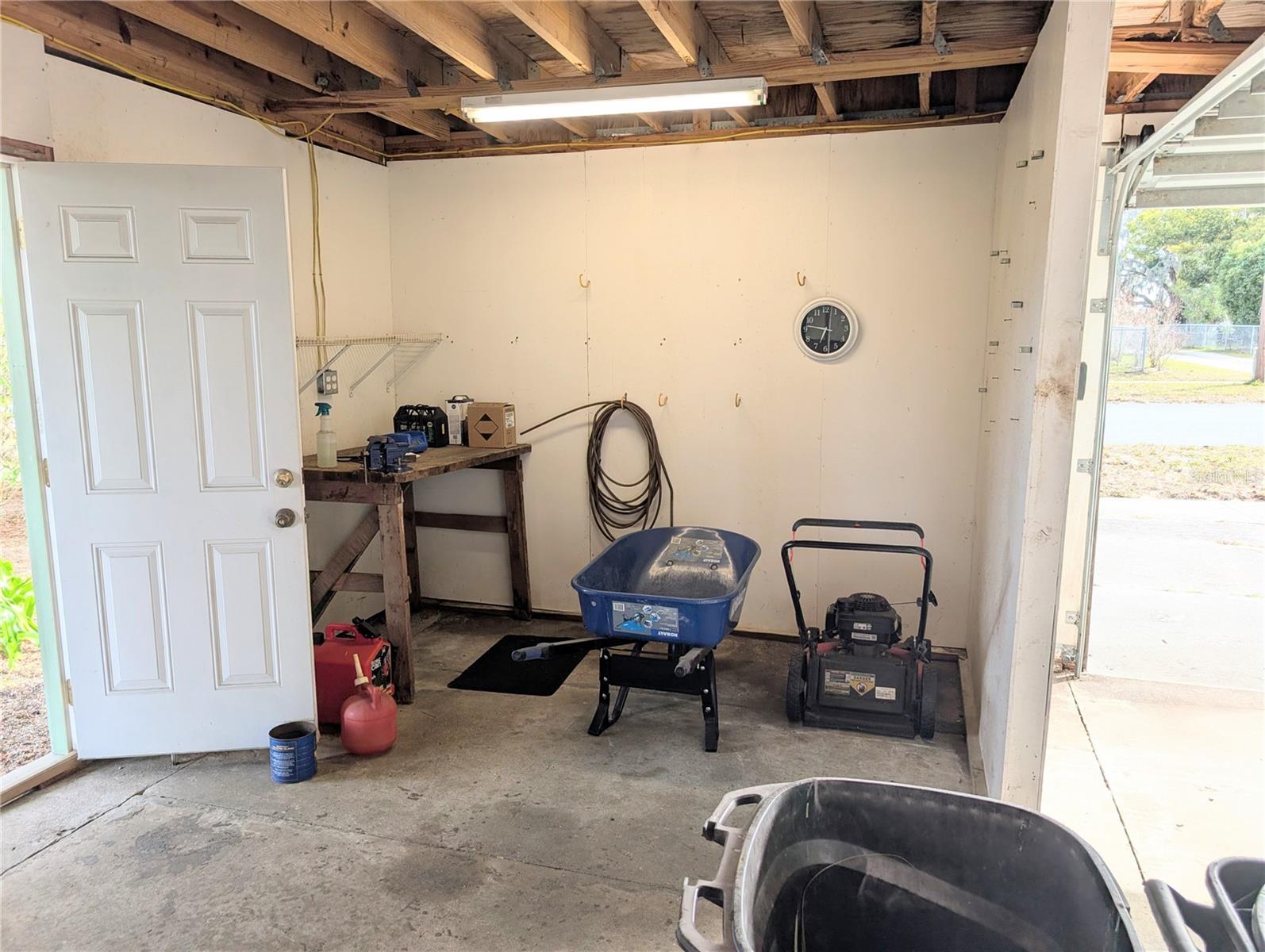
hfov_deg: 71.5
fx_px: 878
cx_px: 632
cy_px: 476
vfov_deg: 56.9
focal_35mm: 24
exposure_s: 1/91.6
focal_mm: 6.9
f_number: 1.68
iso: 14
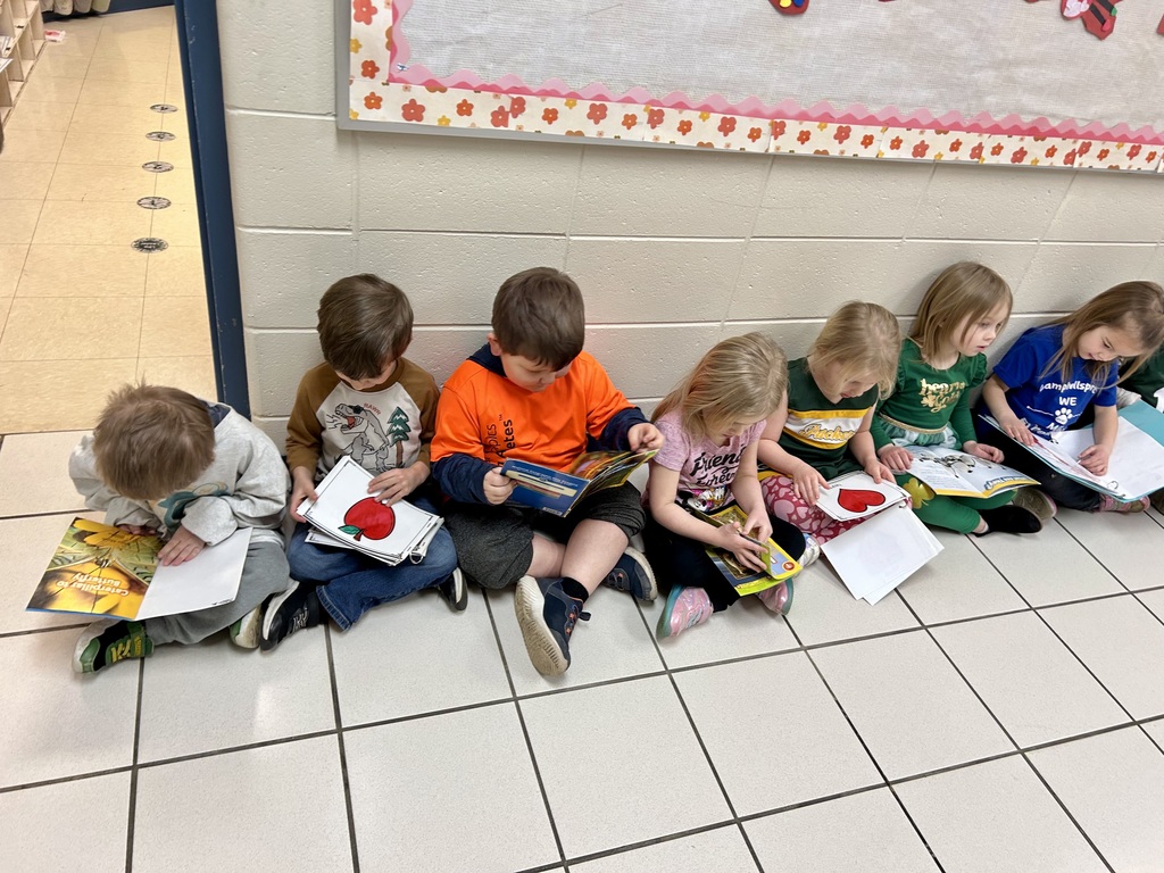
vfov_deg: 53.1
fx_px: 874
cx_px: 582
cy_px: 436
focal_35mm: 26
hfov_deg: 67.3
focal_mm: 5.7
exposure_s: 1/60
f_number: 1.5
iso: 80
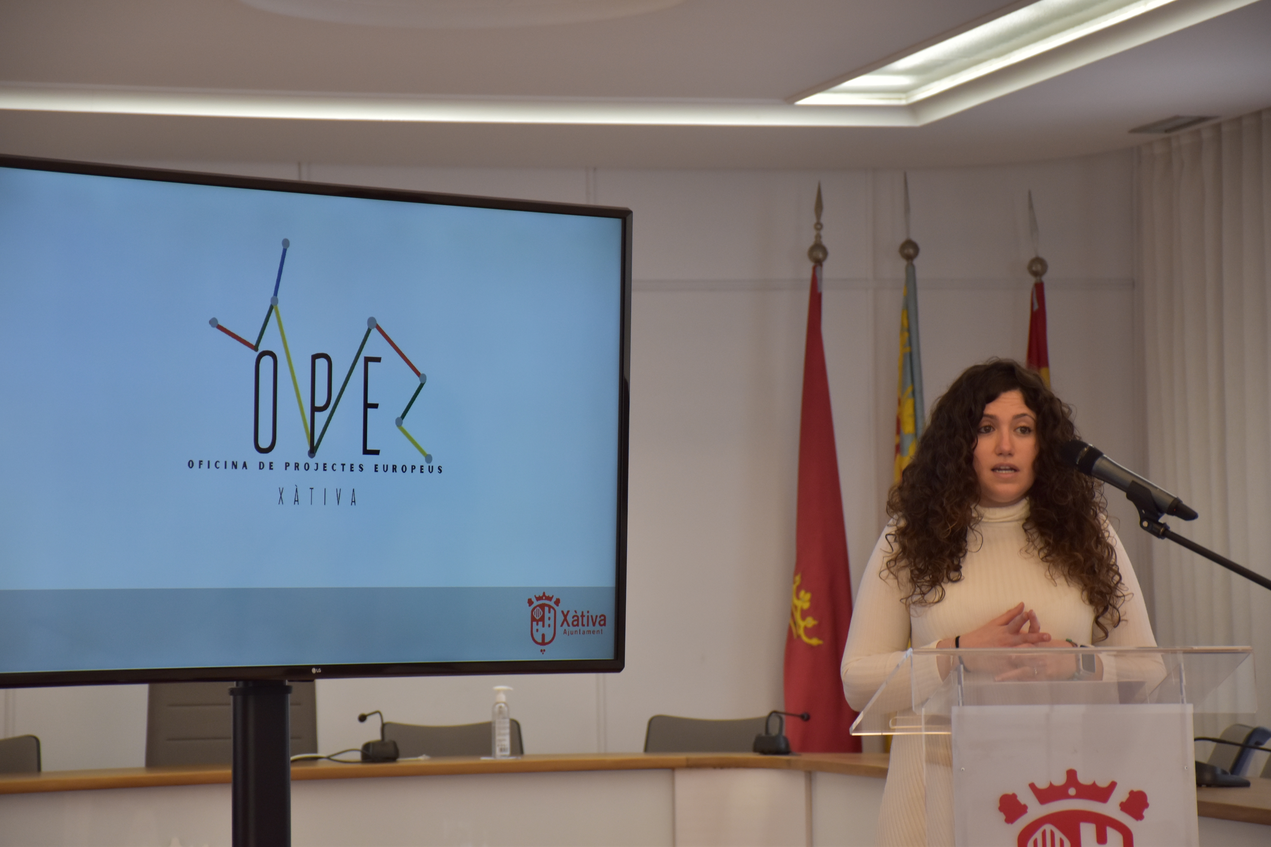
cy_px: 424
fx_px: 4766
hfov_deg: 15.2
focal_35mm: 135
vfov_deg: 10.2
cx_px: 636
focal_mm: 90
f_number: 5.3
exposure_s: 1/125
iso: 720
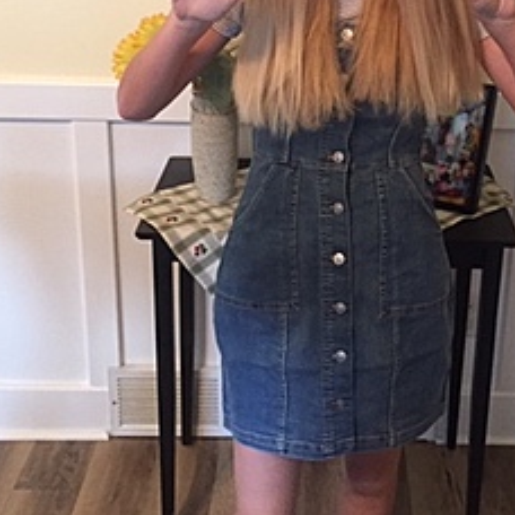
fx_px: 909
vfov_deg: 31.0
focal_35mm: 54
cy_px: 122
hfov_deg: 31.4
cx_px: 341
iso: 250
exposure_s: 1/15
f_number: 2.2
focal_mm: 4.15
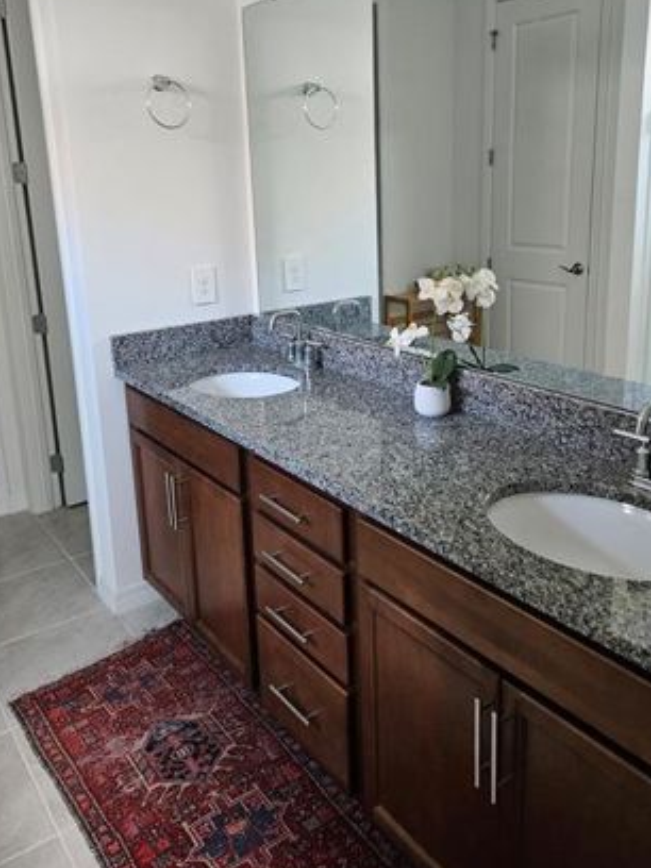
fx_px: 752
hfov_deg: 46.8
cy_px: 368
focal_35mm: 30
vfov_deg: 59.7
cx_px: 327
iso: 1000
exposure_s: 1/120
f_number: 1.8
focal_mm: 5.4
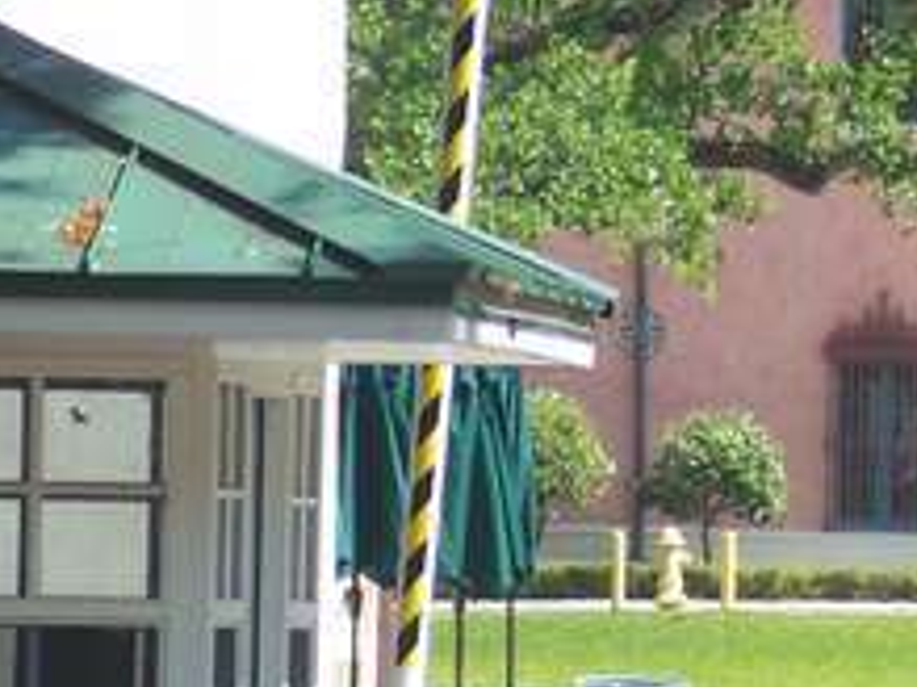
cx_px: 1122
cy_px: 247
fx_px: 17871
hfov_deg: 2.9
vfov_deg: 2.2
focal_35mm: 675
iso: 64
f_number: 4.4
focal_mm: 38.8
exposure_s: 1/200
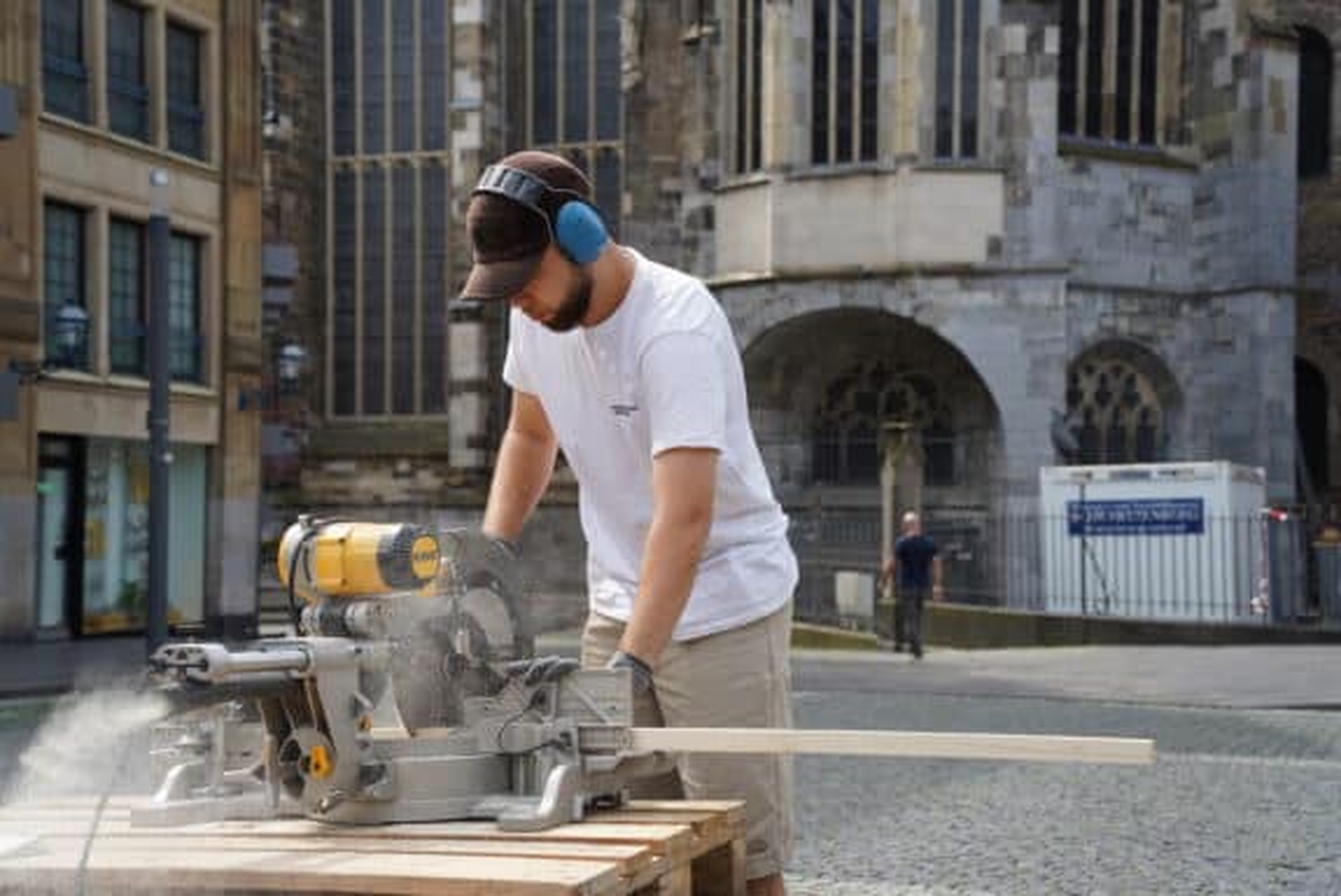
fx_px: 1863
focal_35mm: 50
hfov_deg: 39.6
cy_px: 448
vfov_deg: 27.0
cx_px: 670
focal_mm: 50
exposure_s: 1/250
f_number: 4.5
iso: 100
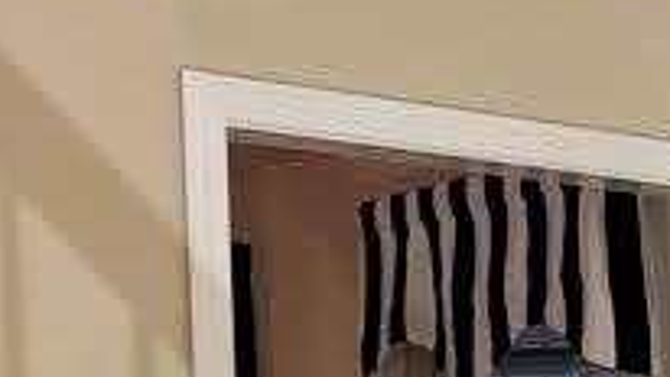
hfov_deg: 17.2
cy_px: 772
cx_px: 933
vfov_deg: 9.8
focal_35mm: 115
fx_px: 2044
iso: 125
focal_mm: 5.7
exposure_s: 1/120
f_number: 1.5
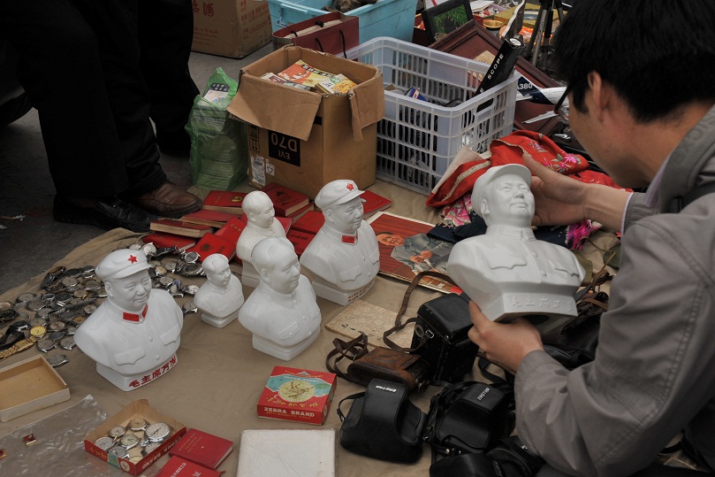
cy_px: 238
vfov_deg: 24.6
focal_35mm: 55
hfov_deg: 36.3
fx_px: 1092
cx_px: 358
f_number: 11
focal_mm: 55
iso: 400
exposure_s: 1/320
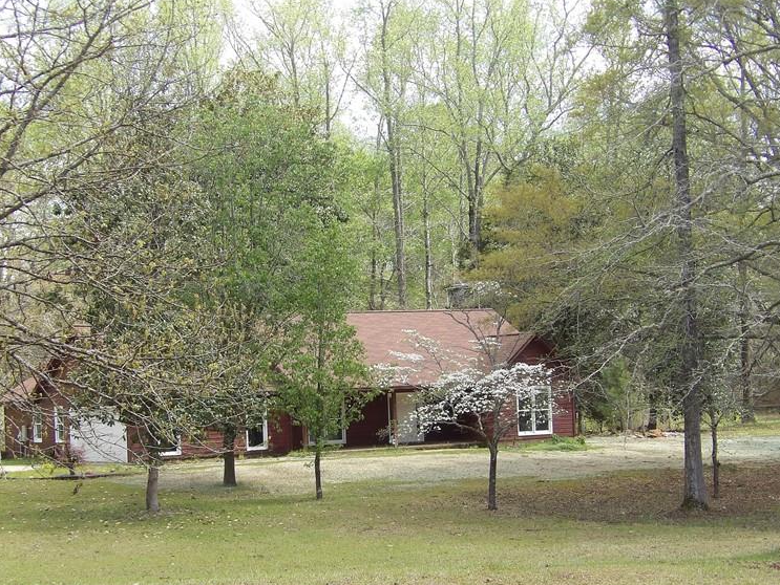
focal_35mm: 73
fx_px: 1646
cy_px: 376
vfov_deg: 20.1
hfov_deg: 26.7
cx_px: 367
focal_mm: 9.5
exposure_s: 1/224
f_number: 3.9
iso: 100
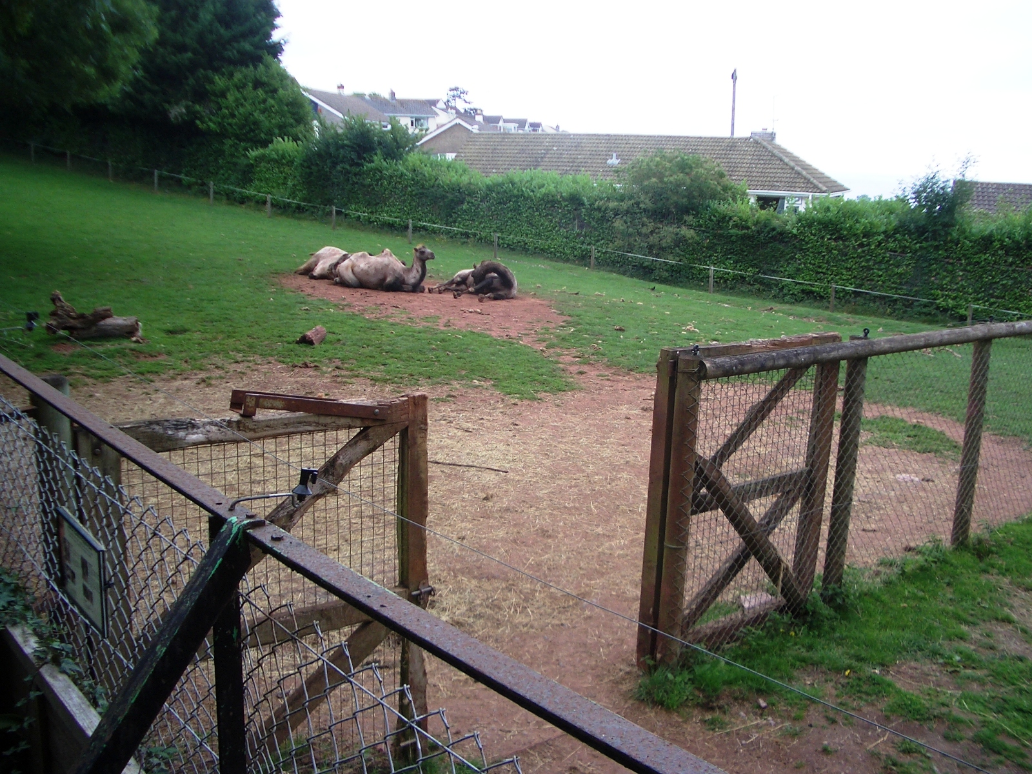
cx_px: 516
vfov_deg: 40.7
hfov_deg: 52.6
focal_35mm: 35
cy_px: 387
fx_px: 1043
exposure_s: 1/400
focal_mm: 5.8
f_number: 2.6
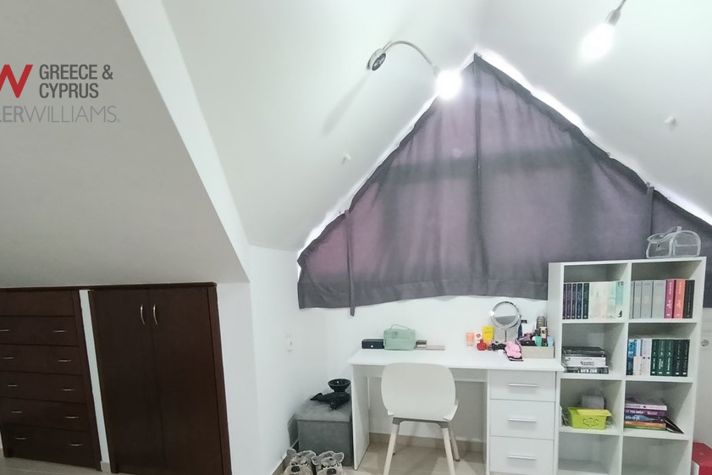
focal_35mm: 19
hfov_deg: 86.9
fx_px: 376
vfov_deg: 62.7
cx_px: 341
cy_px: 323
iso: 956
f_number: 2.2
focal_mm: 1.65
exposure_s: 1/33.3
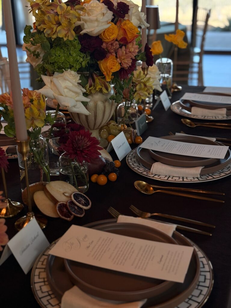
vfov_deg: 39.7
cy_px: 154
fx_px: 427
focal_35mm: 48
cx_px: 116
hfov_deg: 30.3
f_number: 1.78
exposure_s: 1/194
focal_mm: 6.76
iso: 64
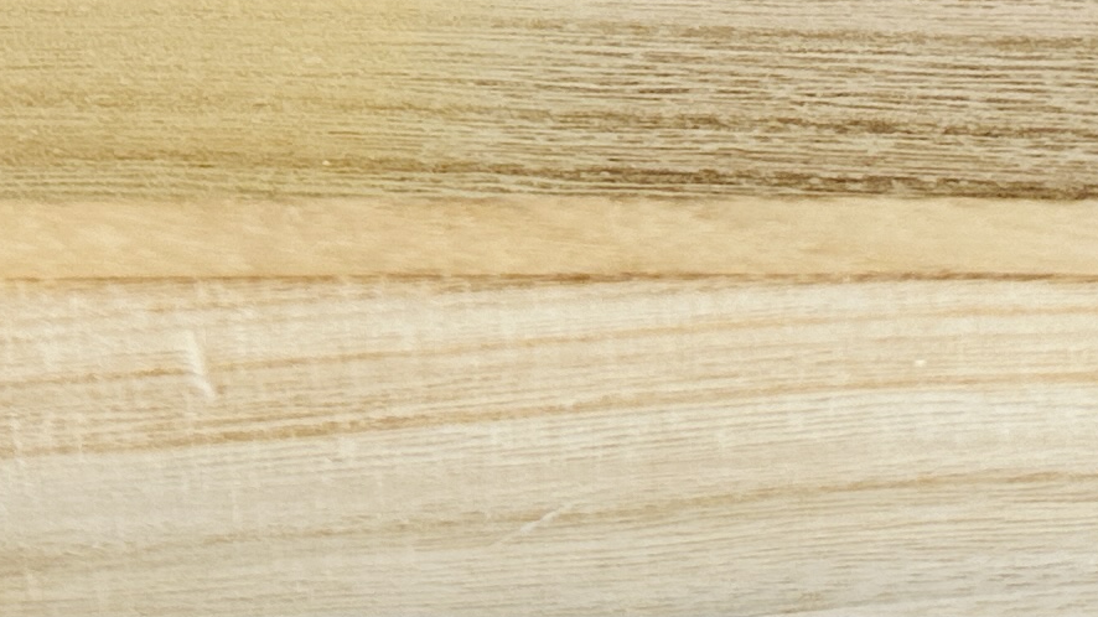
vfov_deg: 9.2
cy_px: -816
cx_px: 659
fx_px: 3464
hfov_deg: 18.0
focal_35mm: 119
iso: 80
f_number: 1.78
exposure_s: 1/120
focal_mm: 6.86
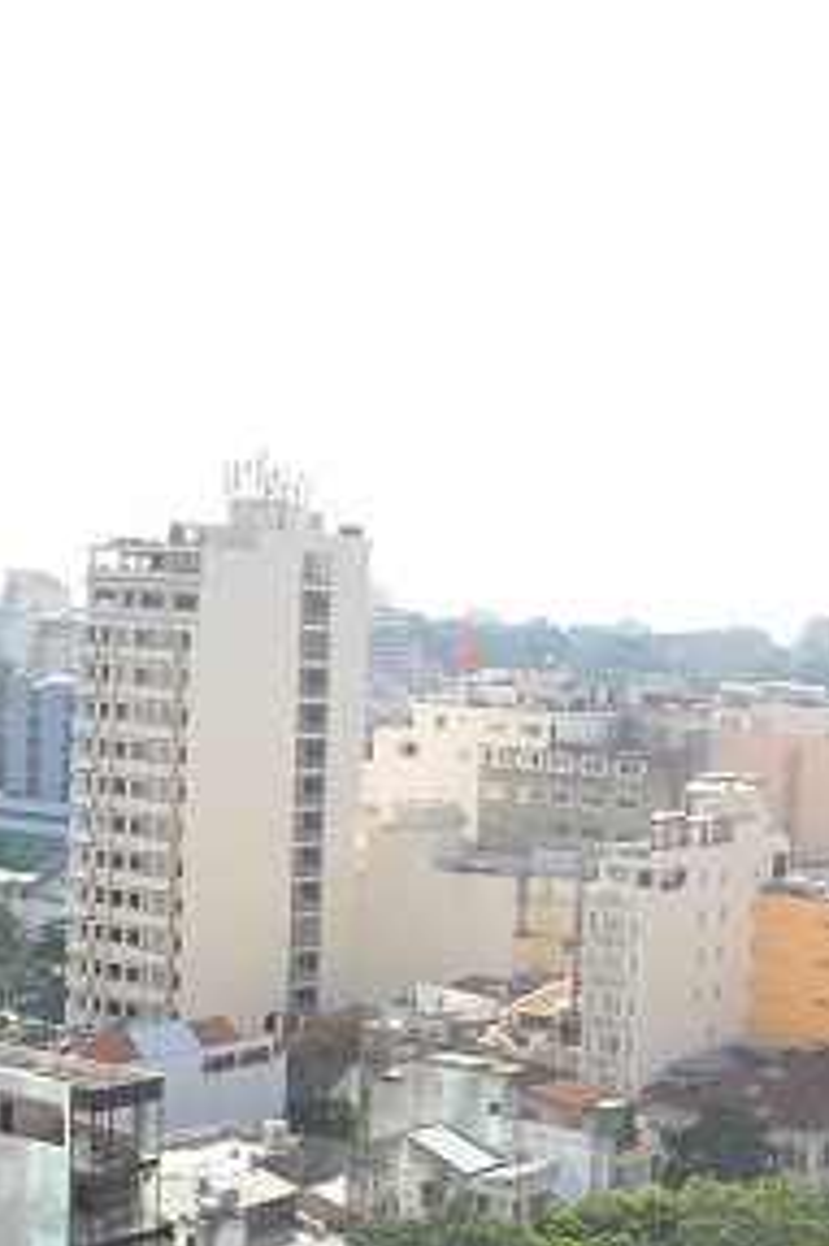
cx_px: 742
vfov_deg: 32.6
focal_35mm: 61
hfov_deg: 21.7
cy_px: 840
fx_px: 2109
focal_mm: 18
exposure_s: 1/200
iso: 200
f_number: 16
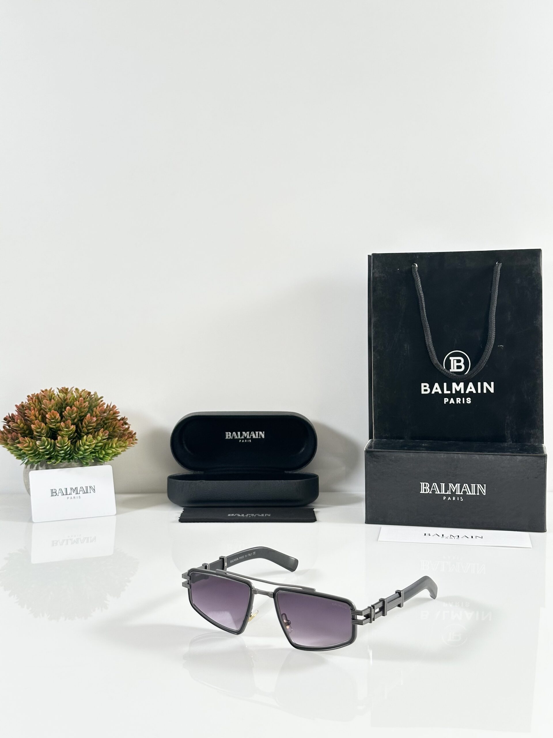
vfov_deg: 39.7
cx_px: 276
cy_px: 369
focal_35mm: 48
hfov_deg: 30.3
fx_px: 1022
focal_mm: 6.86
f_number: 1.78
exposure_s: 1/83
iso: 80
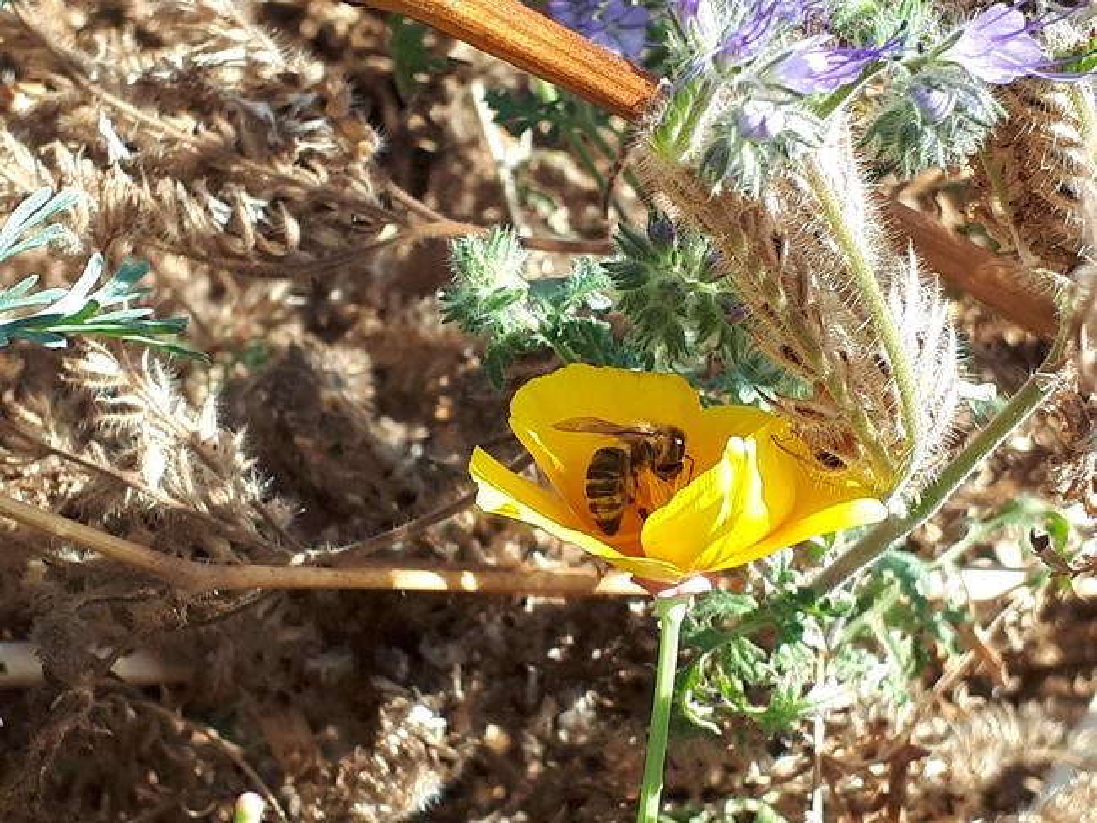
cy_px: 412
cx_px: 548
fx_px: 856
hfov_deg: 65.3
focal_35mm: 27
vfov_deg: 51.4
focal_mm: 3.6
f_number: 1.9
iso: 40
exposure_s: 1/448
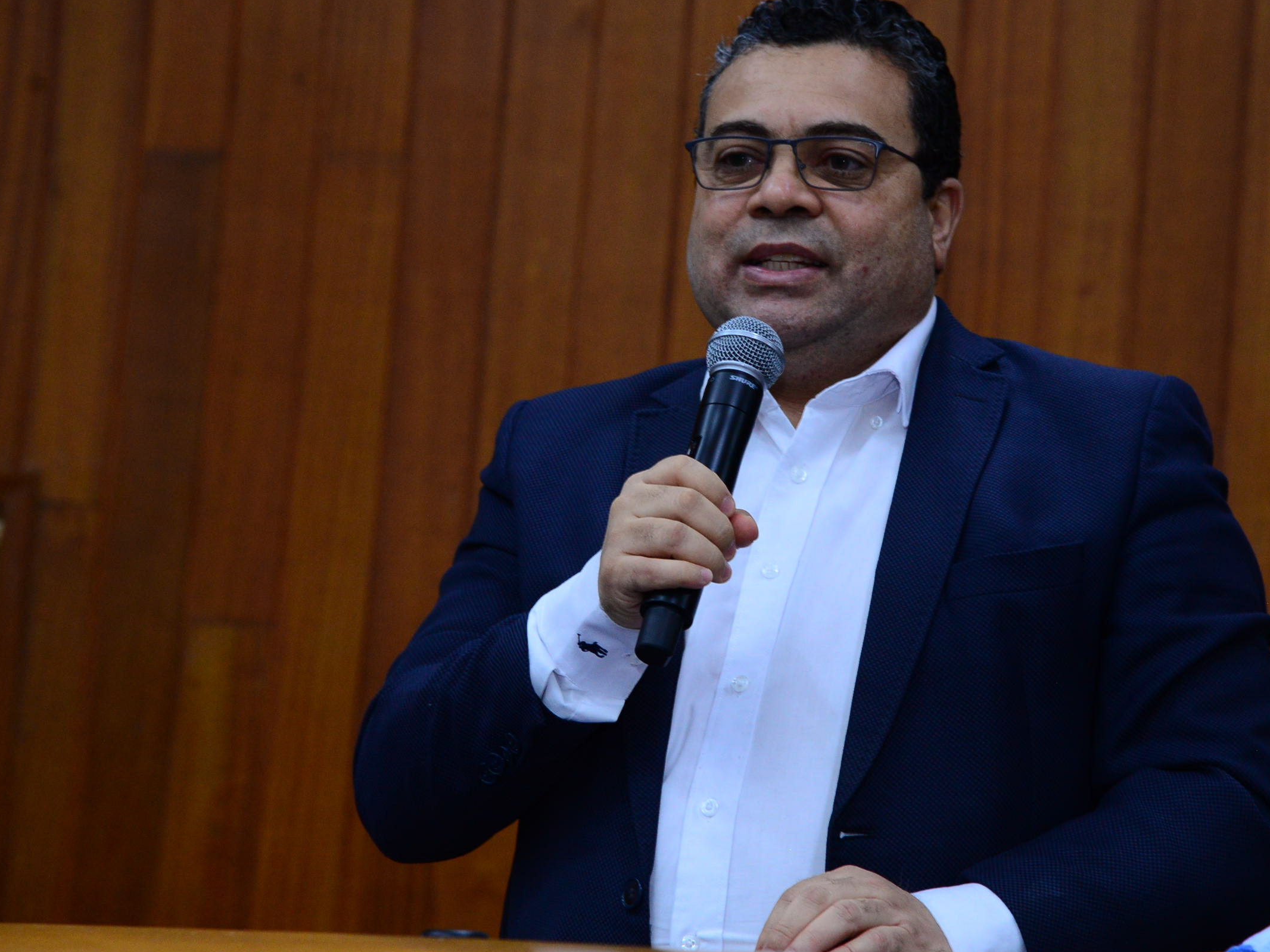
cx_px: 797
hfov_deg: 14.8
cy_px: 384
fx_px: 4880
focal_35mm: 133
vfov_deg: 11.1
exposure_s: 1/60
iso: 1600
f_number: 5.6
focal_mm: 98
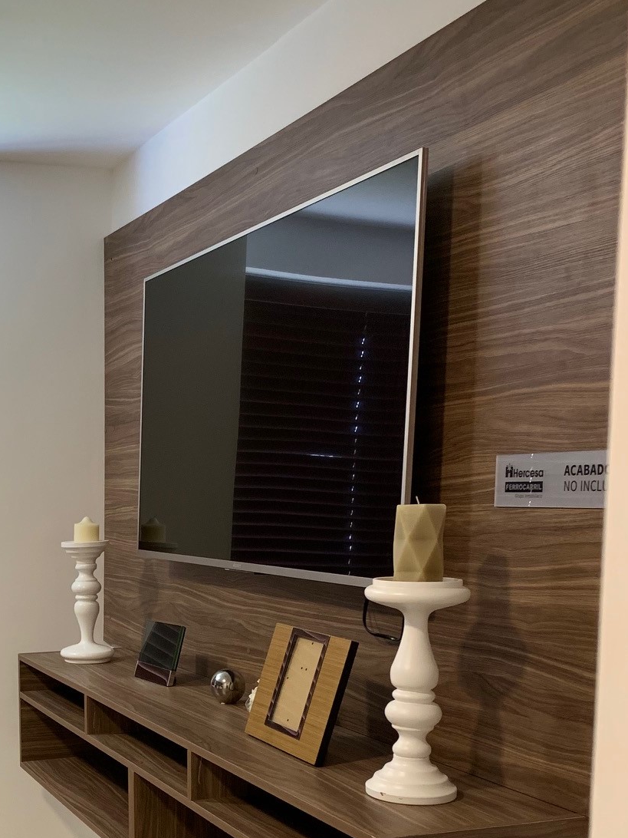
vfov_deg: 38.5
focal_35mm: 48
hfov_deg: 29.3
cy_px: 638
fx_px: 1161
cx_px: 94
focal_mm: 4.25
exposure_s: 1/60
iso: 200
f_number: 1.8
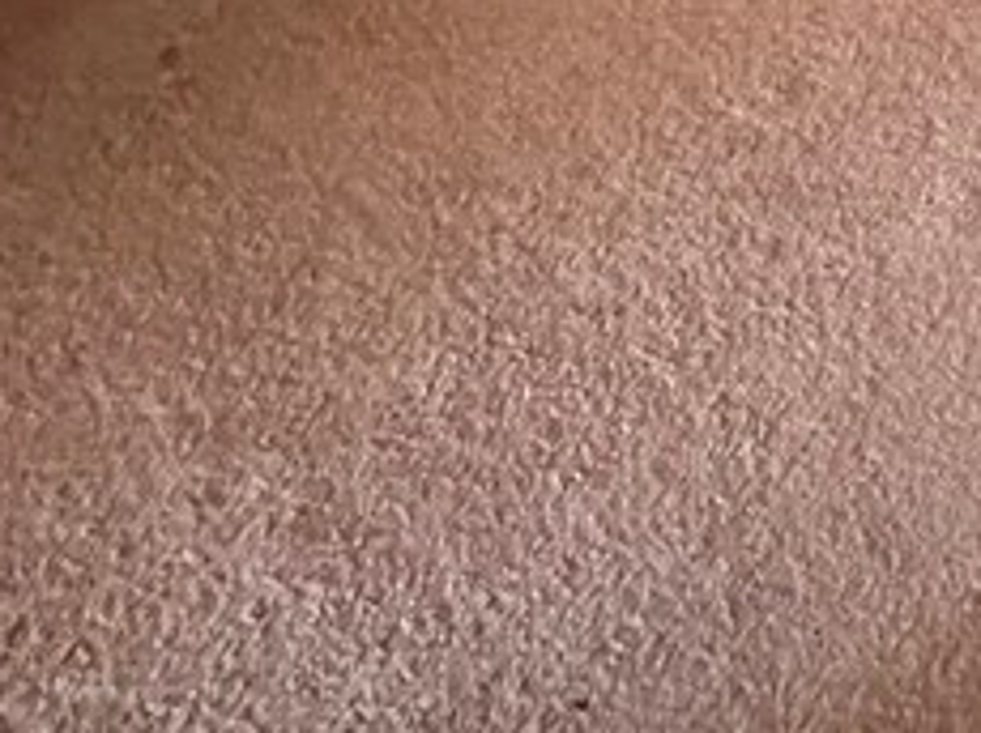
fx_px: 1642
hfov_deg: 26.8
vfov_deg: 16.4
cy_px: -869
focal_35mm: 58
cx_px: 1348
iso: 1000
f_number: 1.8
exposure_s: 1/40
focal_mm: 1.57
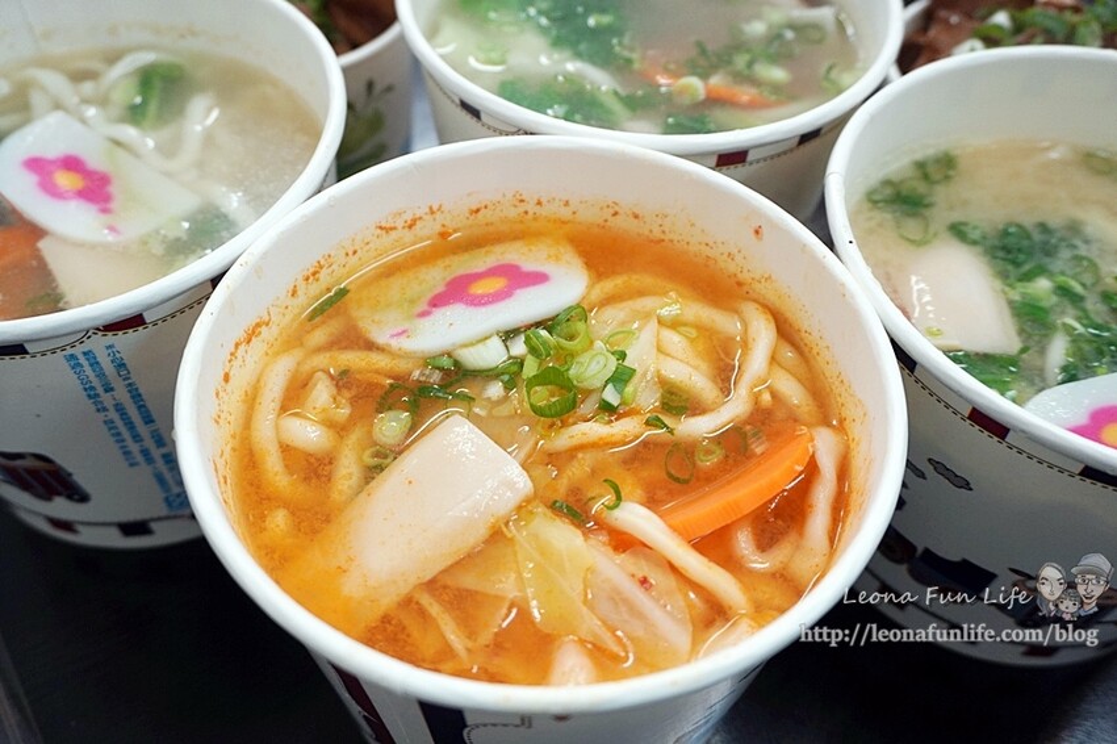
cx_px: 558
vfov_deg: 41.7
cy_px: 372
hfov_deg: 59.5
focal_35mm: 32
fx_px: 977
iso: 640
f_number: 4
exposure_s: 1/60
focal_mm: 21
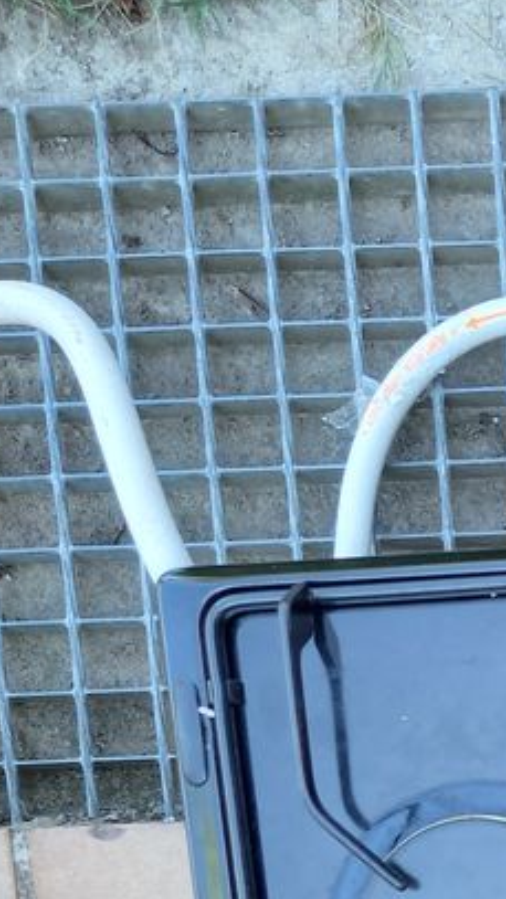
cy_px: 1087
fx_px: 1598
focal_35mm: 67
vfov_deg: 27.5
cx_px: 760
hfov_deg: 16.4
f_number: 1.8
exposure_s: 1/100
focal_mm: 4.65
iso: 100
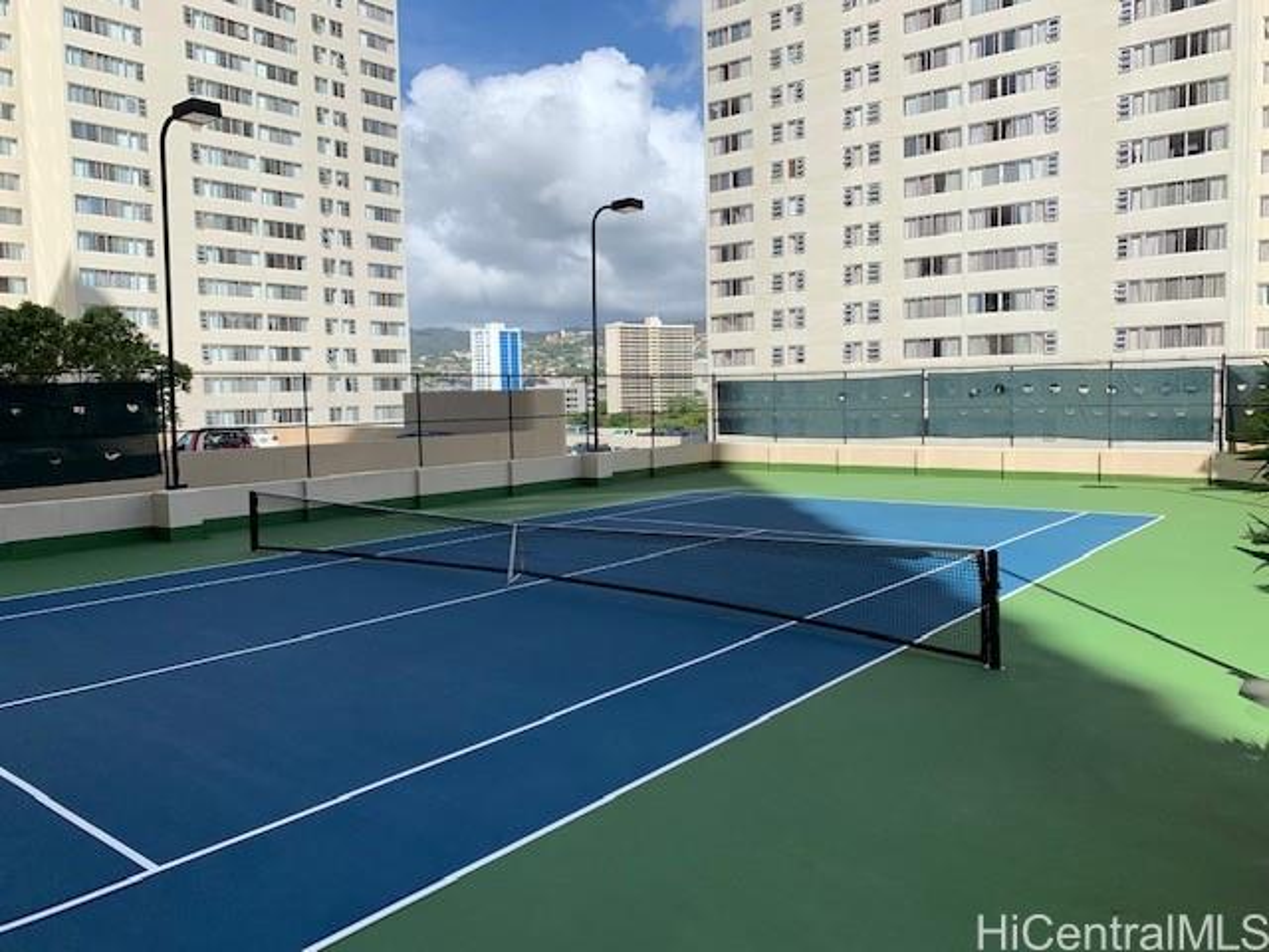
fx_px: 953
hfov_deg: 67.3
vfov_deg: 53.1
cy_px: 476
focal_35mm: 26
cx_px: 634
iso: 25
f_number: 1.8
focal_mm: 4.25
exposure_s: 1/2309
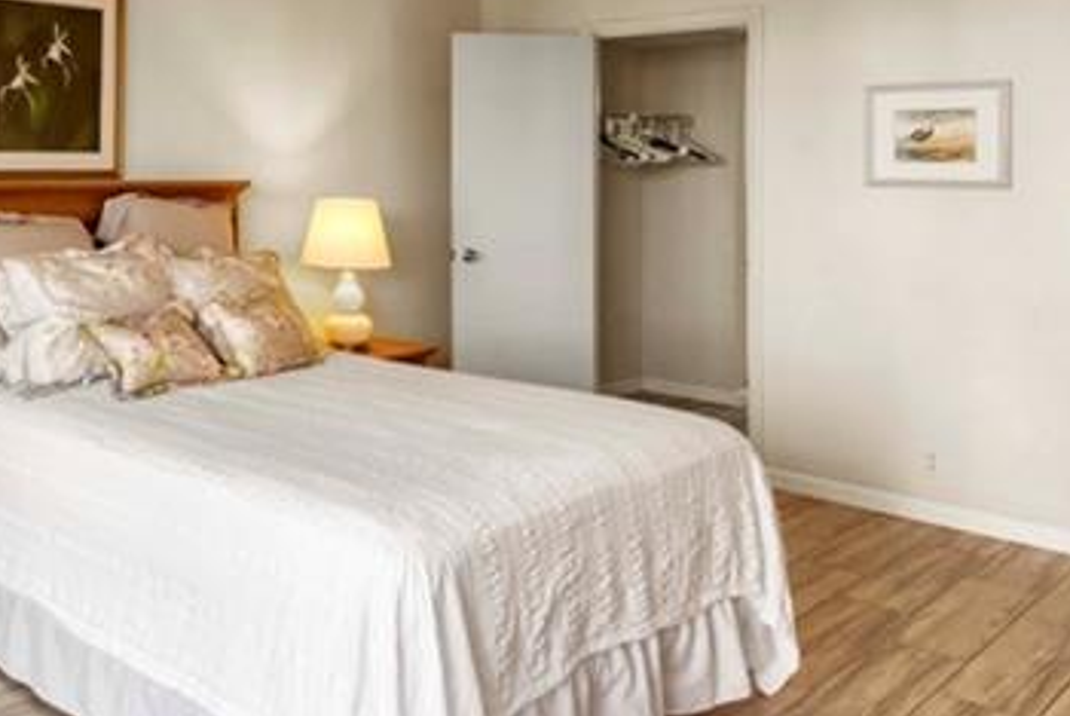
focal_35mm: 38
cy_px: 151
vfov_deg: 34.1
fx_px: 1130
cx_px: 128
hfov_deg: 46.3
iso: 125
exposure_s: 1/50
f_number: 11
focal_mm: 13
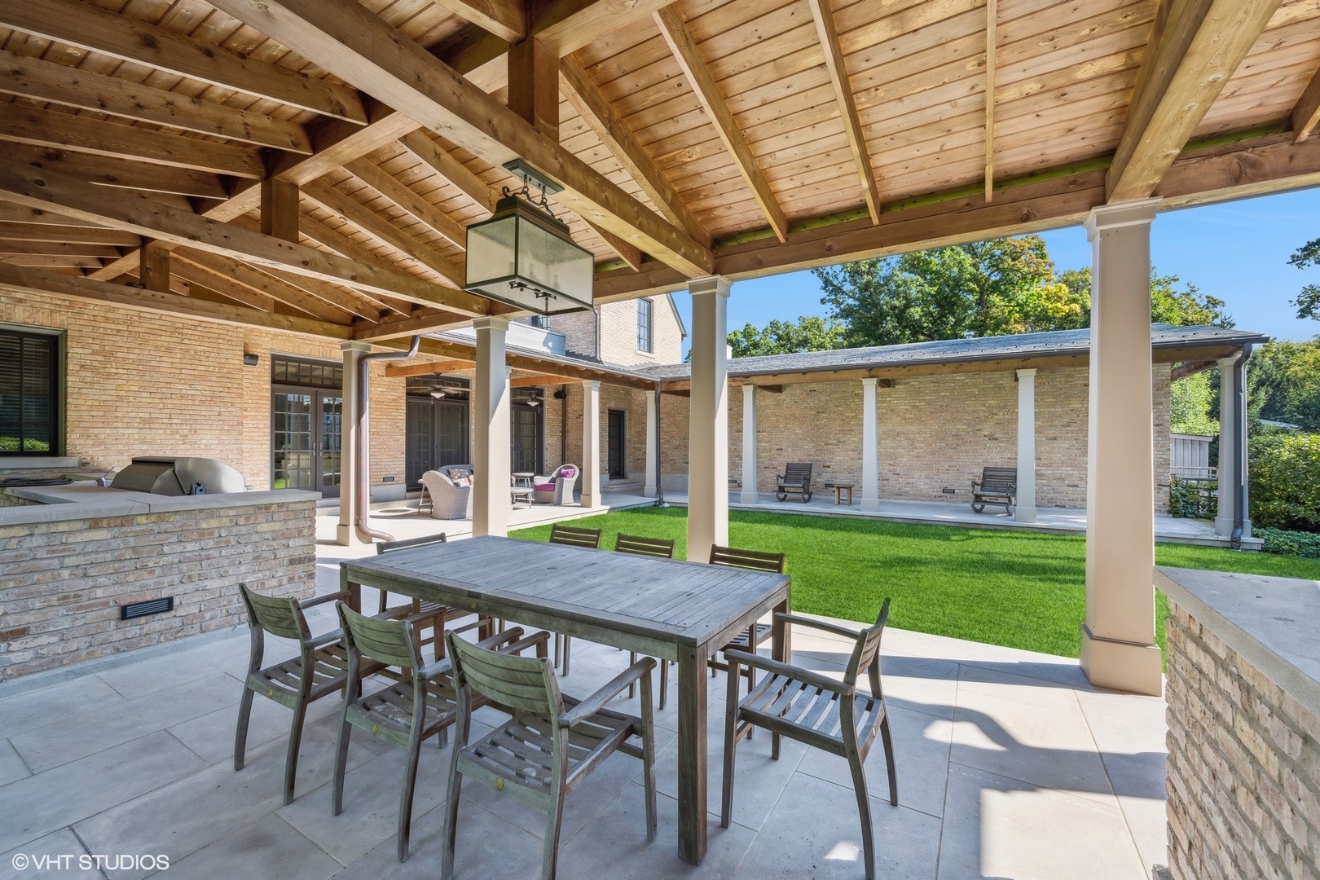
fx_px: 513
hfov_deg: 104.3
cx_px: 660
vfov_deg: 81.2
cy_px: 440
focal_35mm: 14
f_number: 9.5
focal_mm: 14
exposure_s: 1/60
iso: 200
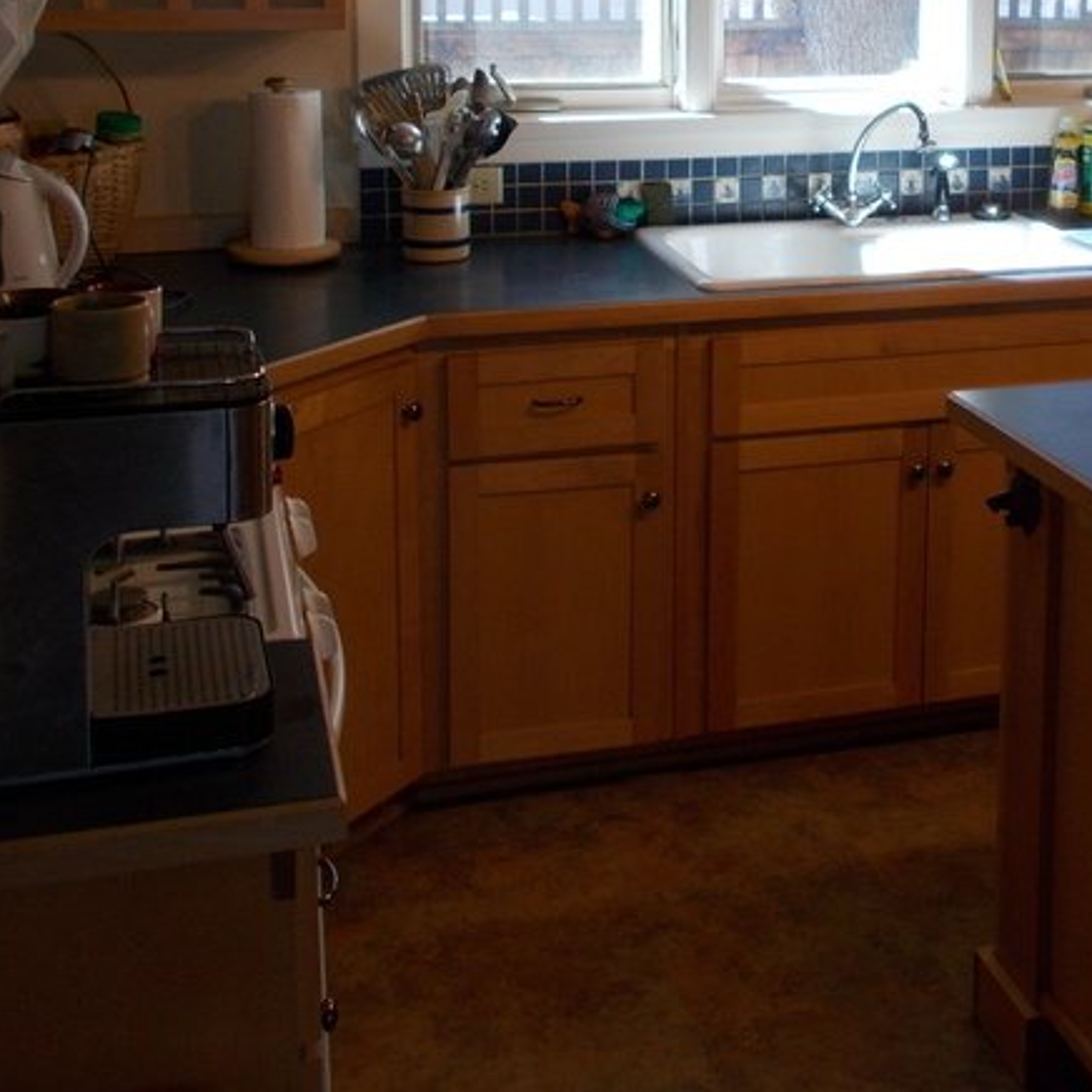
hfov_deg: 30.7
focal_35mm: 54
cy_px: 170
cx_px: 899
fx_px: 1927
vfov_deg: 30.6
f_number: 3.2
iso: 80
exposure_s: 1/40
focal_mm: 4.6
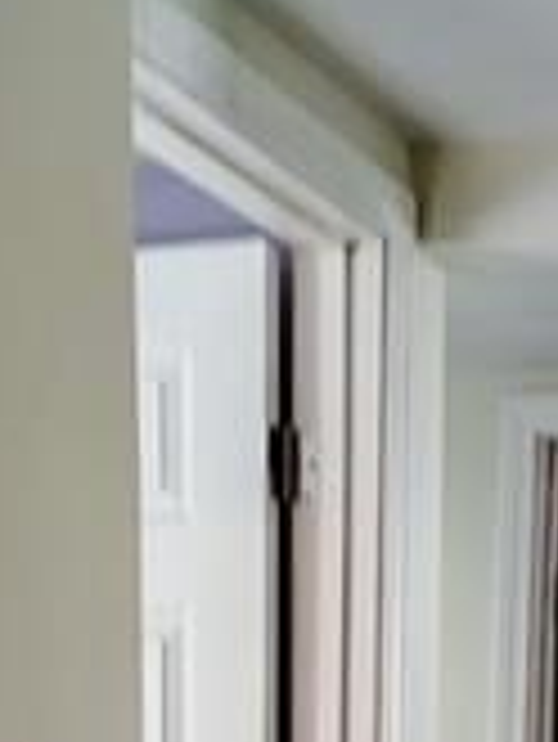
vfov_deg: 15.3
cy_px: 1318
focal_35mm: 112
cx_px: 526
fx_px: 2404
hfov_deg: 13.1
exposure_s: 1/60
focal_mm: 5.56
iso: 859
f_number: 1.8
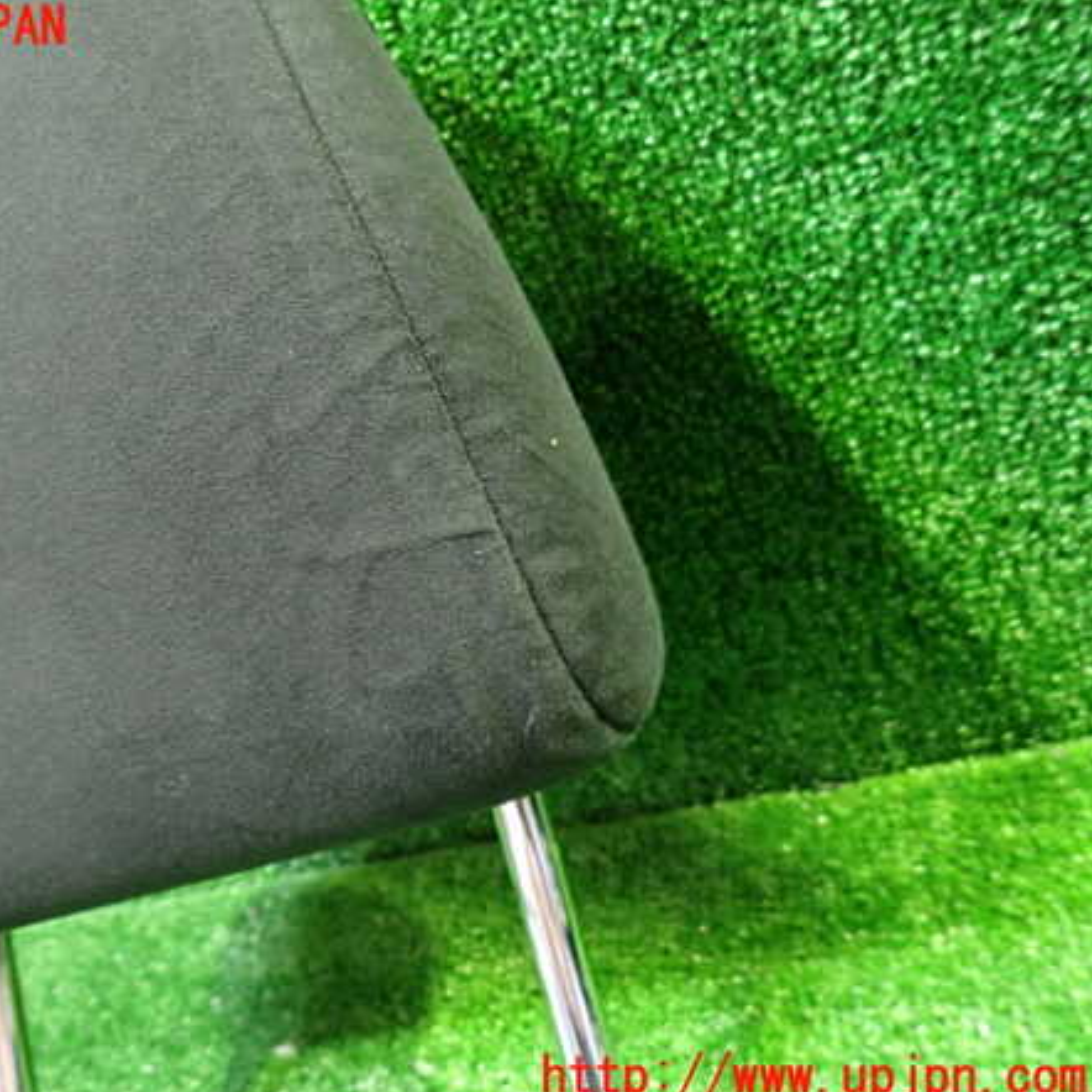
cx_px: 358
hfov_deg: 52.9
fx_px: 1071
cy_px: 553
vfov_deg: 54.0
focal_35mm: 30
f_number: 2
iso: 800
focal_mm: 4.5
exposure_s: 1/15
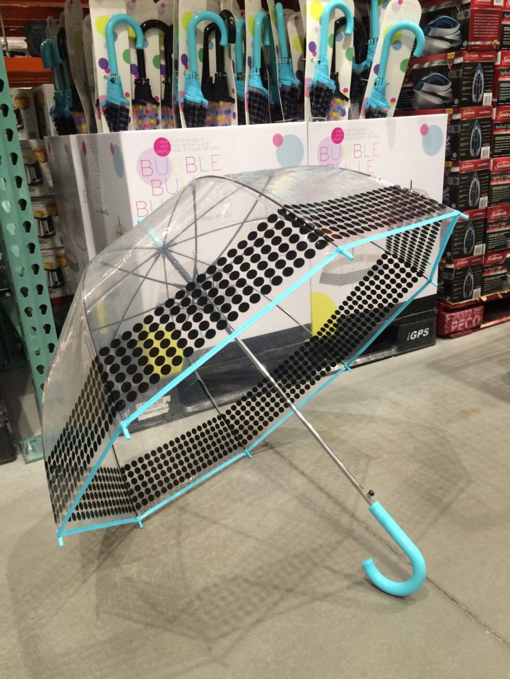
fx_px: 570
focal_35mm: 29
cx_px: 255
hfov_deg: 48.2
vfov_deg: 61.7
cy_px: 340
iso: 100
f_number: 2.2
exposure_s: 1/33
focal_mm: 4.15
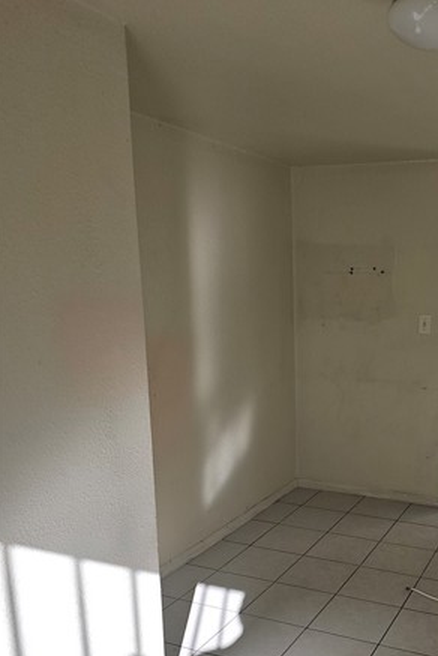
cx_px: 354
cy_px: 432
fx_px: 638
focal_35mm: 35
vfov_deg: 53.4
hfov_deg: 36.5
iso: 20
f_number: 1.7
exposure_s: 1/60
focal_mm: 6.3
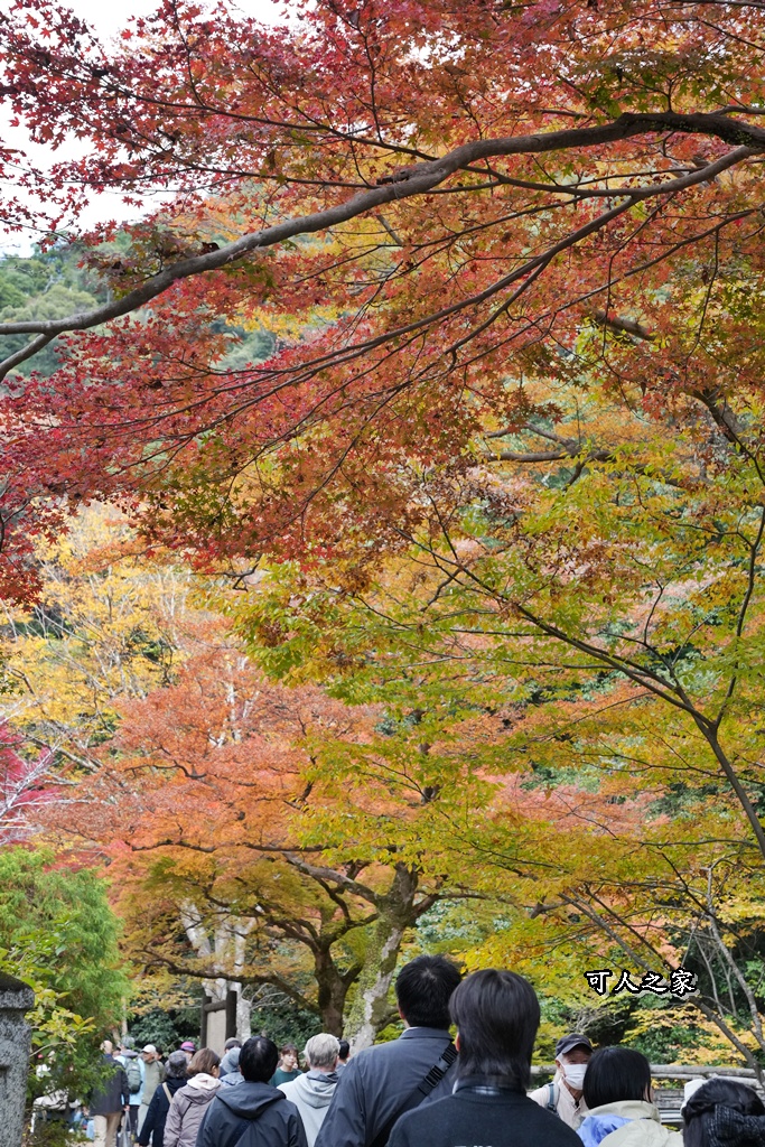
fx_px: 2230
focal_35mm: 70
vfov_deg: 28.8
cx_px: 382
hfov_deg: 19.5
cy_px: 574
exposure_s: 1/500
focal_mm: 70
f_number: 7.1
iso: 2500
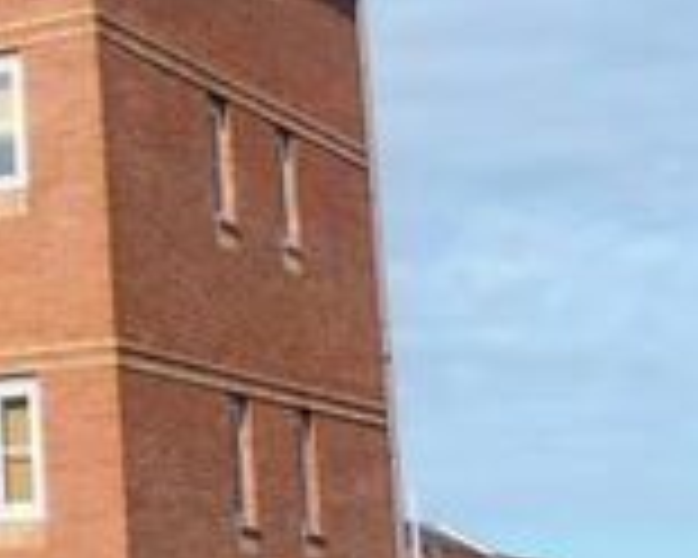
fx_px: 2190
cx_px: -662
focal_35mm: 106
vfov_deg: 14.5
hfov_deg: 15.0
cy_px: 308
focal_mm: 4.3
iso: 100
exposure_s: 1/1600
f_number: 3.3
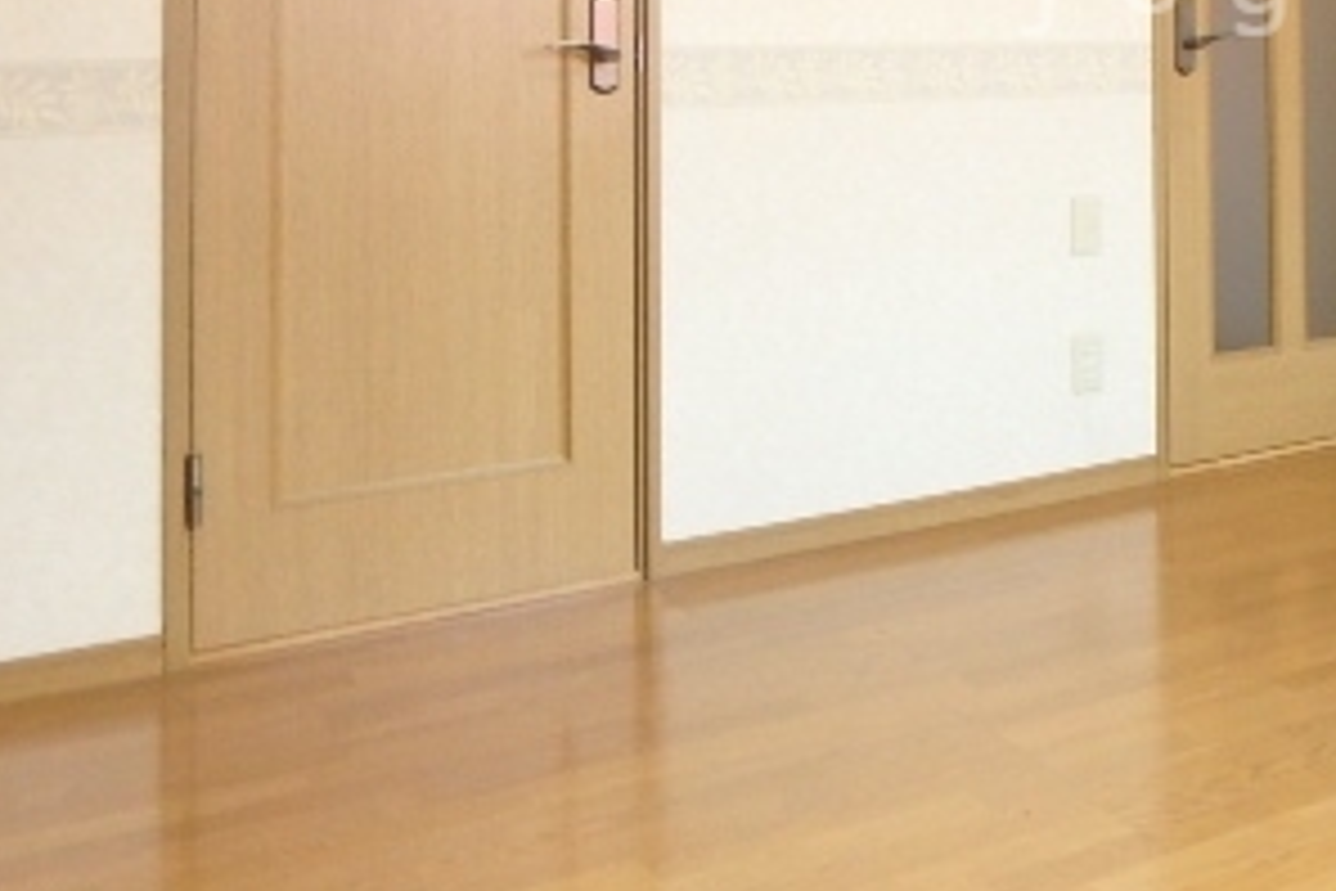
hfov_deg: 37.6
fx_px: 1744
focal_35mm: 47
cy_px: -18
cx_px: 1327
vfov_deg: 26.9
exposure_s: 1/30
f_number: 3.5
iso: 200
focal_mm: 3.7
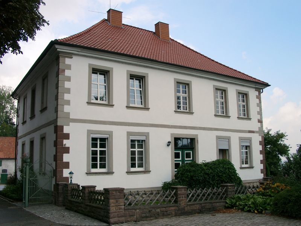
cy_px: 113
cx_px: 150
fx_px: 296
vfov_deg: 41.8
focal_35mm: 34
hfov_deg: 54.0
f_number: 4
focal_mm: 7.13
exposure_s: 1/749
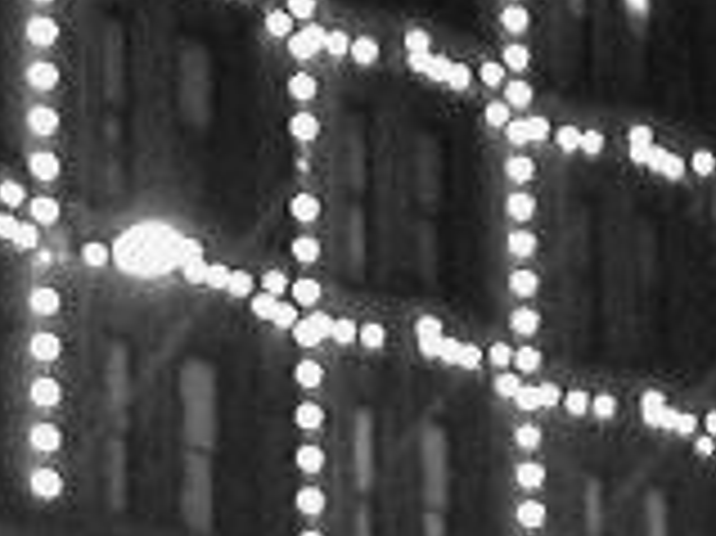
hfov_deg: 8.3
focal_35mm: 238
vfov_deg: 6.2
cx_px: 77
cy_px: -279
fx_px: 4919
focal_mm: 5.6
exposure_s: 1/11.4
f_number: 2.7
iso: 400
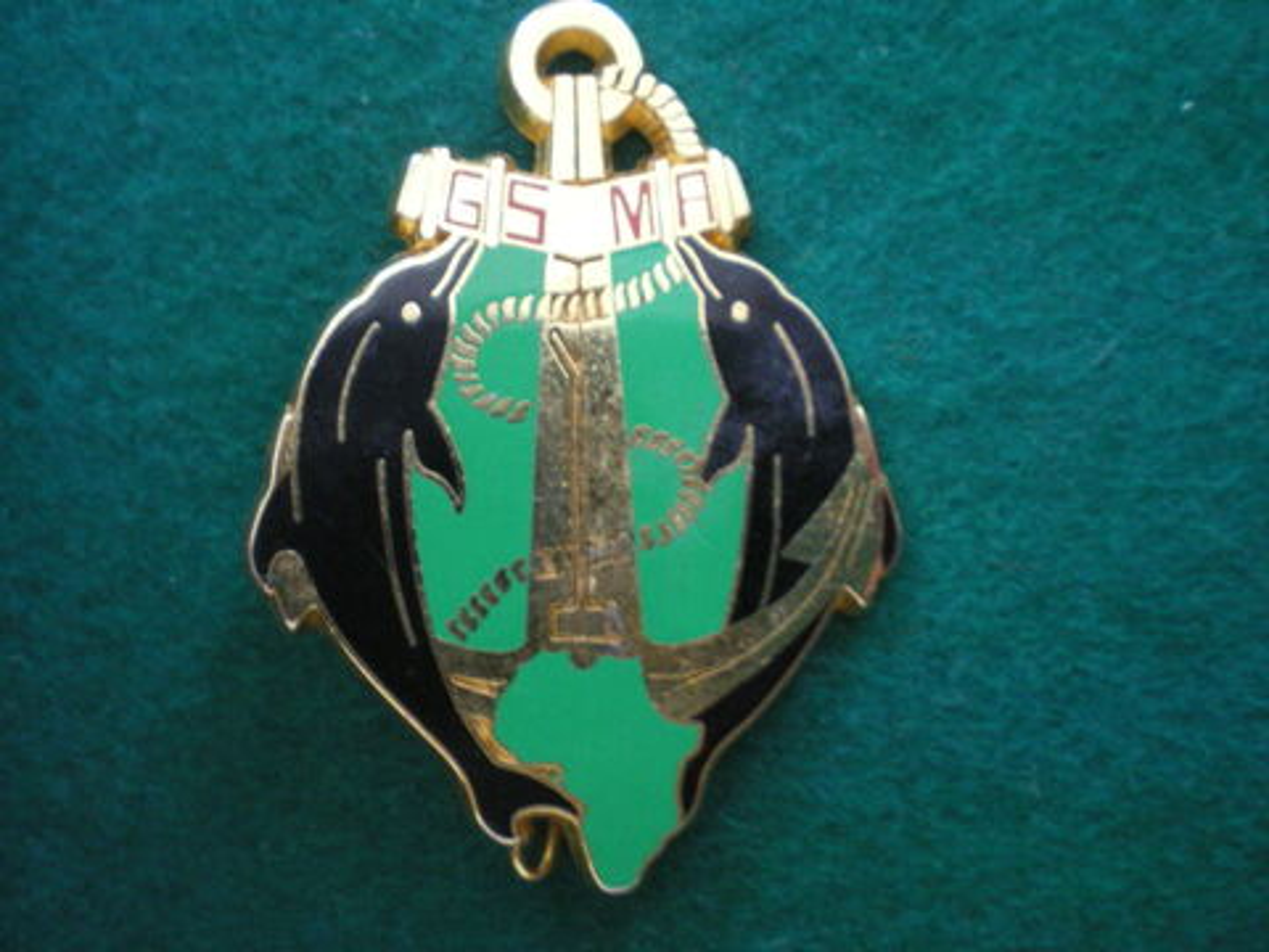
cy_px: 476
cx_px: 634
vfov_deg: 37.7
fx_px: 1393
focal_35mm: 38
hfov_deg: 49.0
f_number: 3.1
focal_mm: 6.3
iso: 400
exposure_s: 1/15
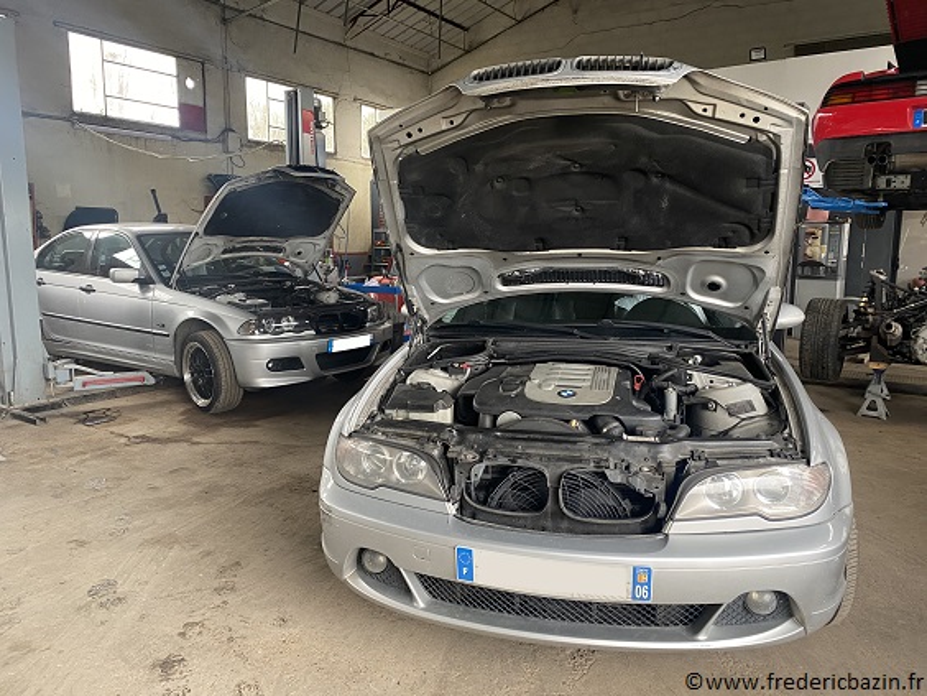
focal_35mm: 26
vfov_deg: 53.1
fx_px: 696
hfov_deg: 67.3
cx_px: 464
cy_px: 348
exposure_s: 1/86
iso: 125
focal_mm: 4.25
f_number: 1.8
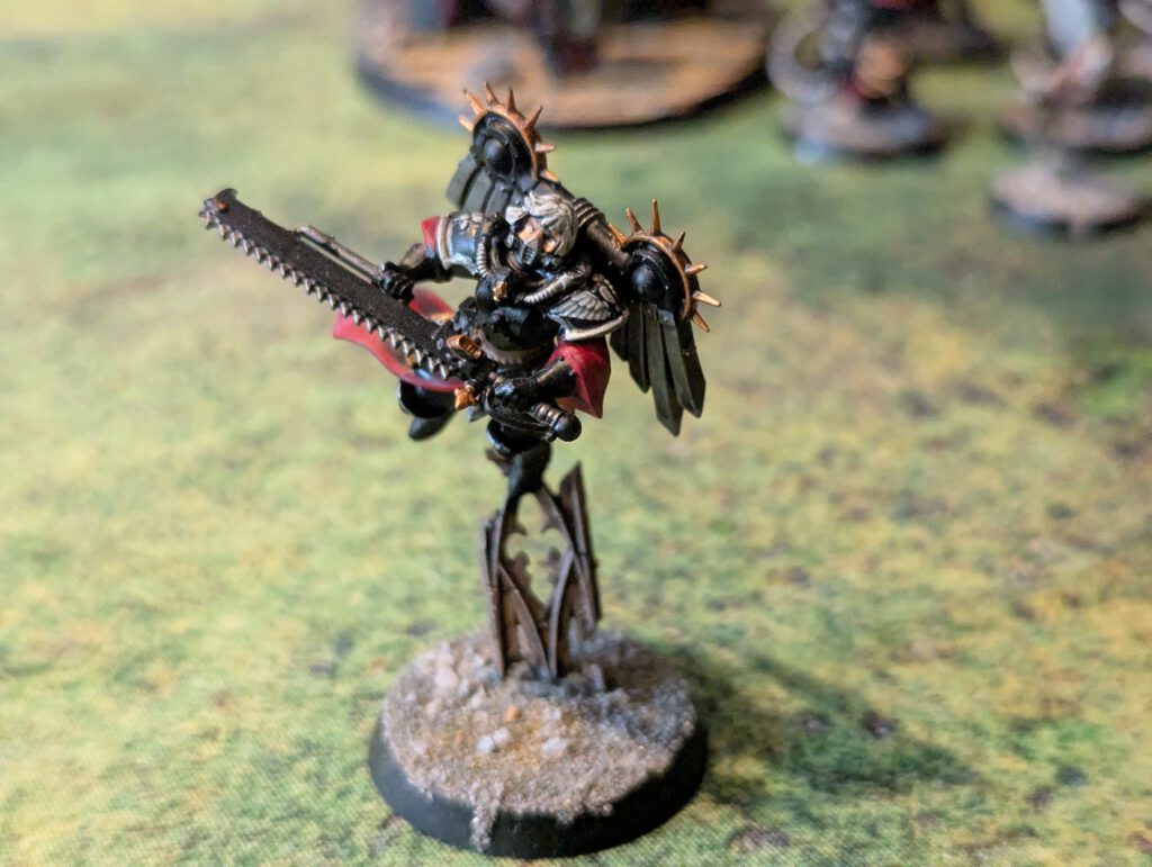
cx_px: 576
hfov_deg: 39.6
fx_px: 1600
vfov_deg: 30.3
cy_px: 434
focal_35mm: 48
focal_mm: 6.81
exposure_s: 1/33.3
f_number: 1.85
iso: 1801
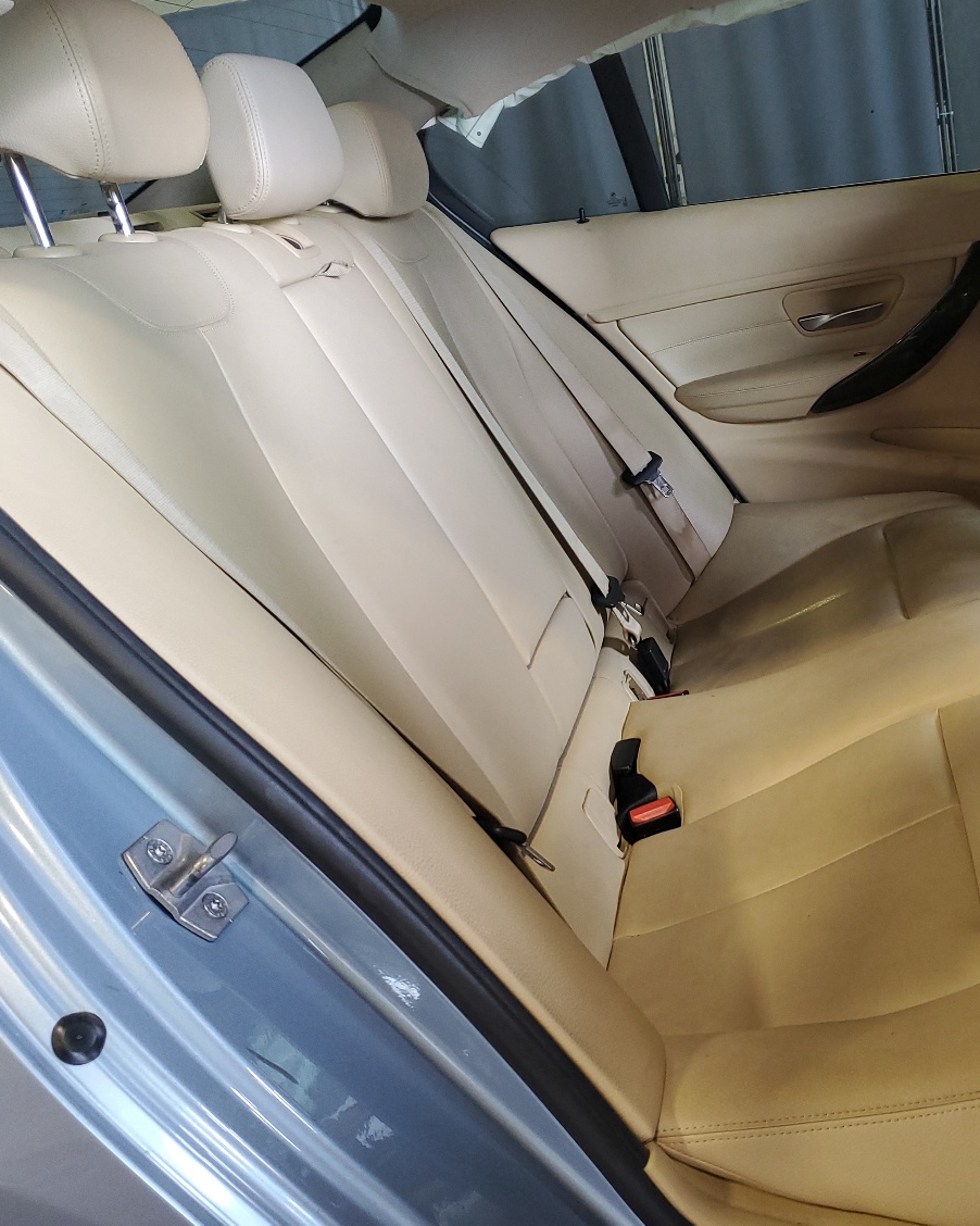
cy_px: 585
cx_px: 619
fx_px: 1306
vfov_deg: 50.3
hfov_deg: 40.8
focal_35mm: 36
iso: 117
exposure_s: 1/60.2
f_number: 1.5
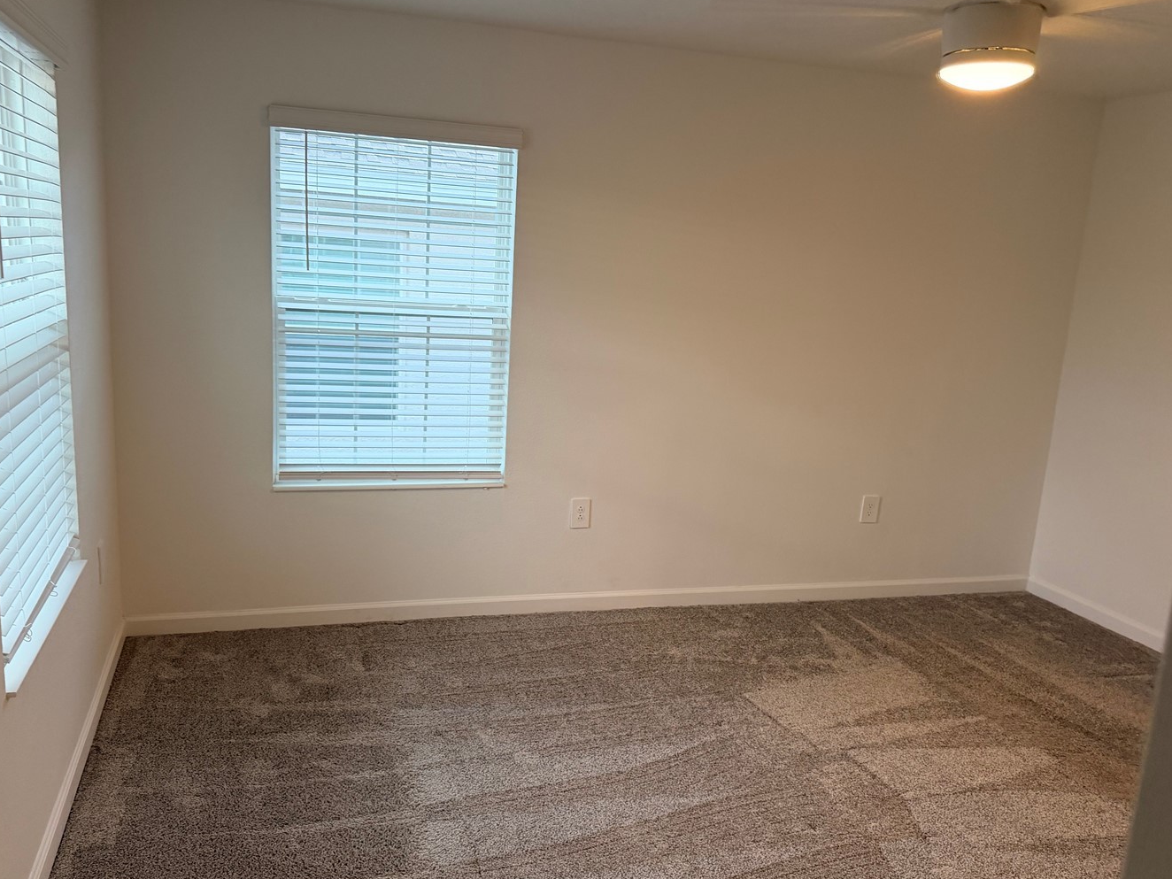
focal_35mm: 29
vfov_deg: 48.2
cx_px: 568
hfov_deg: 61.6
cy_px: 468
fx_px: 982
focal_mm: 6.76
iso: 250
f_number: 1.78
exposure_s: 1/60
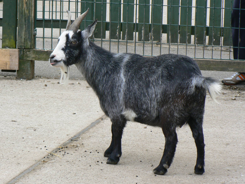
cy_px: 92
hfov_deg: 10.2
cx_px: 120
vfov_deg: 7.7
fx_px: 1373
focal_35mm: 194
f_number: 5
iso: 80
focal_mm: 31.6
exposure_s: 1/100
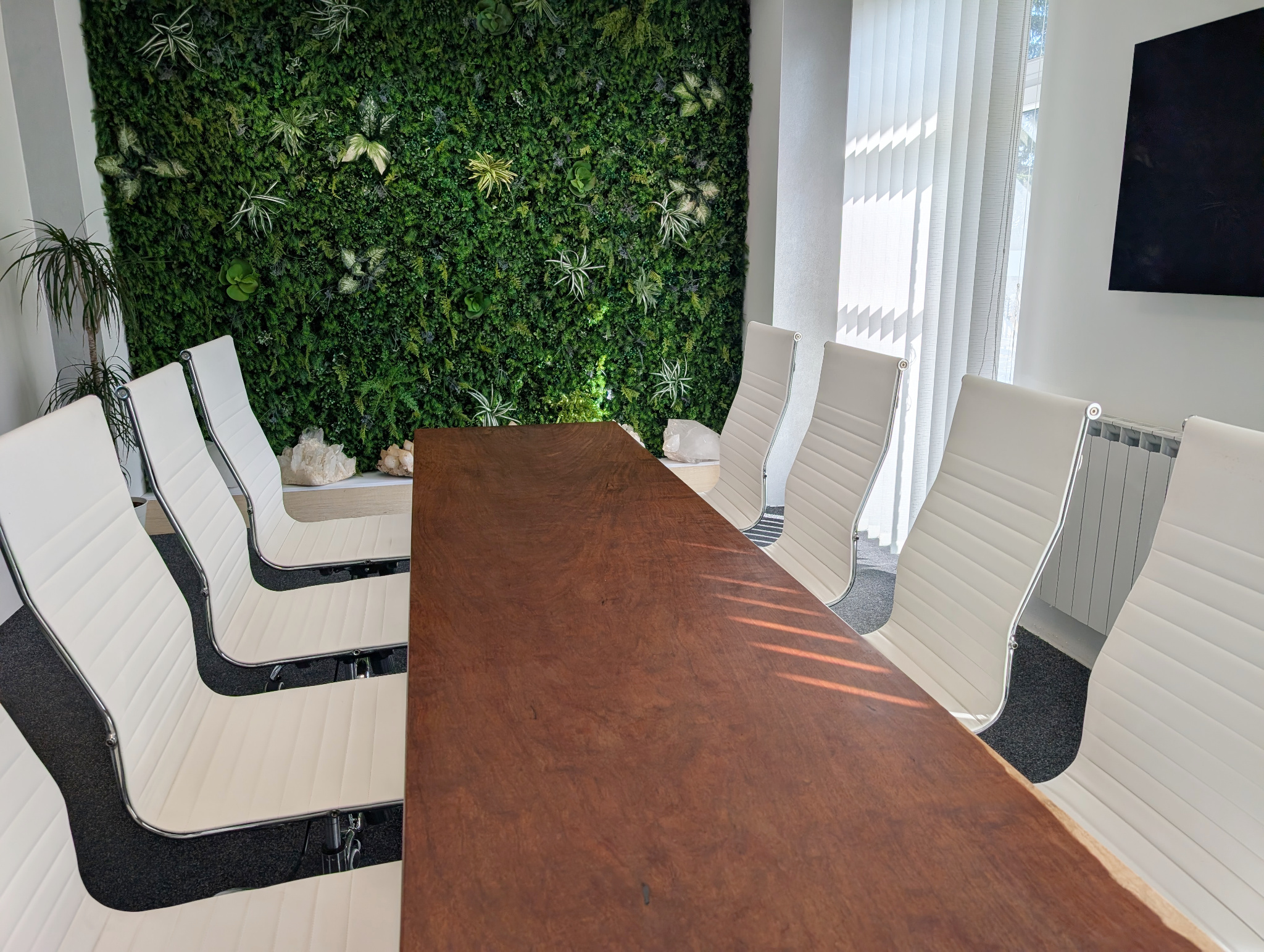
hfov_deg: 71.5
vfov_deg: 56.9
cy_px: 476
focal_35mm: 24
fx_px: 878
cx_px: 632
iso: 29
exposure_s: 1/2519
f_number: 1.7
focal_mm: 6.9
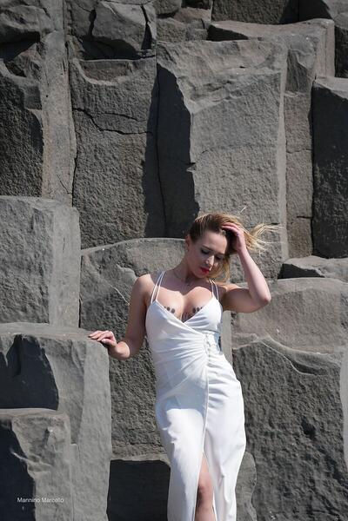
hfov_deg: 4.4
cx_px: 174
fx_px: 4551
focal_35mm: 314
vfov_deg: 6.6
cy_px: 260
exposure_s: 1/500
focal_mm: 313.9
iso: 100
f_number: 6.3
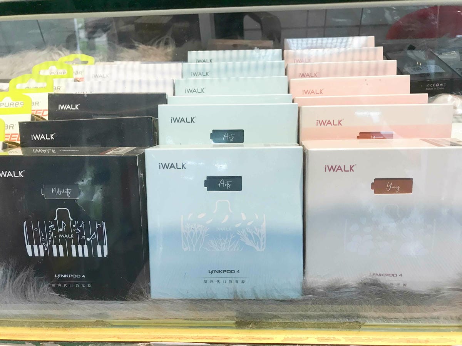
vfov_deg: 49.7
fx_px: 374
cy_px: 173
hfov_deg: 63.4
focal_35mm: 28
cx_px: 231
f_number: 1.8
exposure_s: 1/40
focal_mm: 3.99
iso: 20
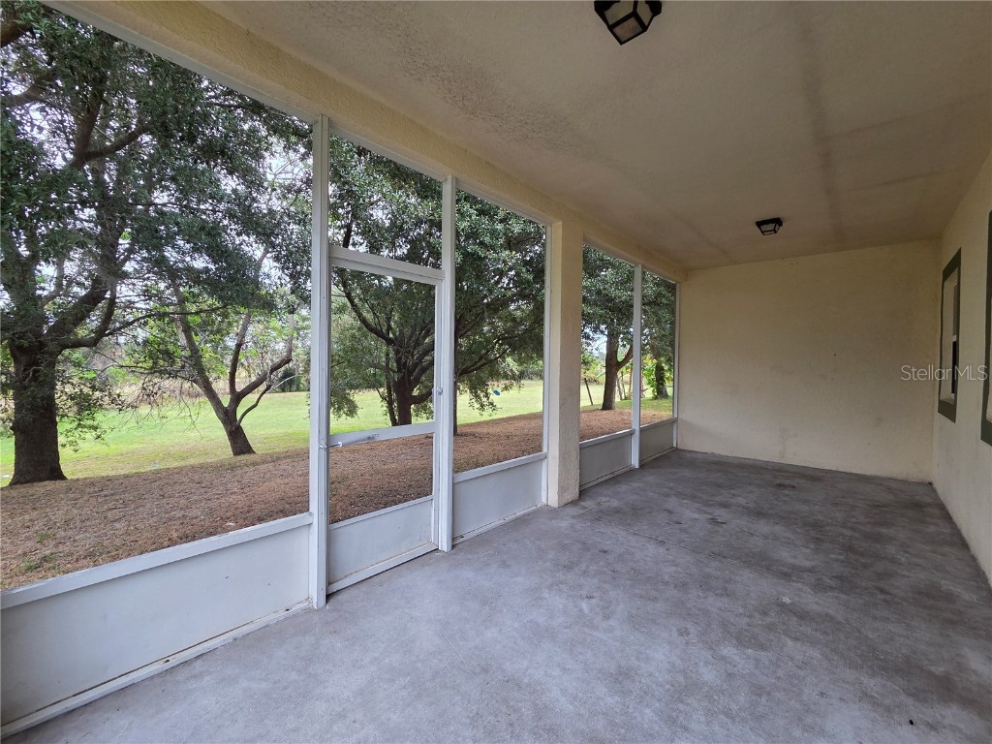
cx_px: 496
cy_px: 372
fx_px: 373
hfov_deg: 106.2
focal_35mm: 13
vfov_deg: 89.9
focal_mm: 2.2
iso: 100
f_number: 2.2
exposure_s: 1/120
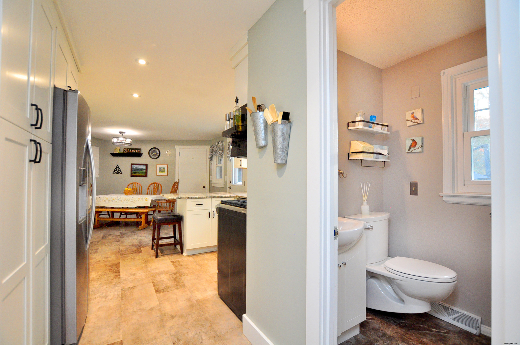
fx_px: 216
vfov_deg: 77.2
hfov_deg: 100.5
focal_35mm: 15
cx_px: 260
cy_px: 172
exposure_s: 1/60
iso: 1000
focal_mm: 10
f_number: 4.5
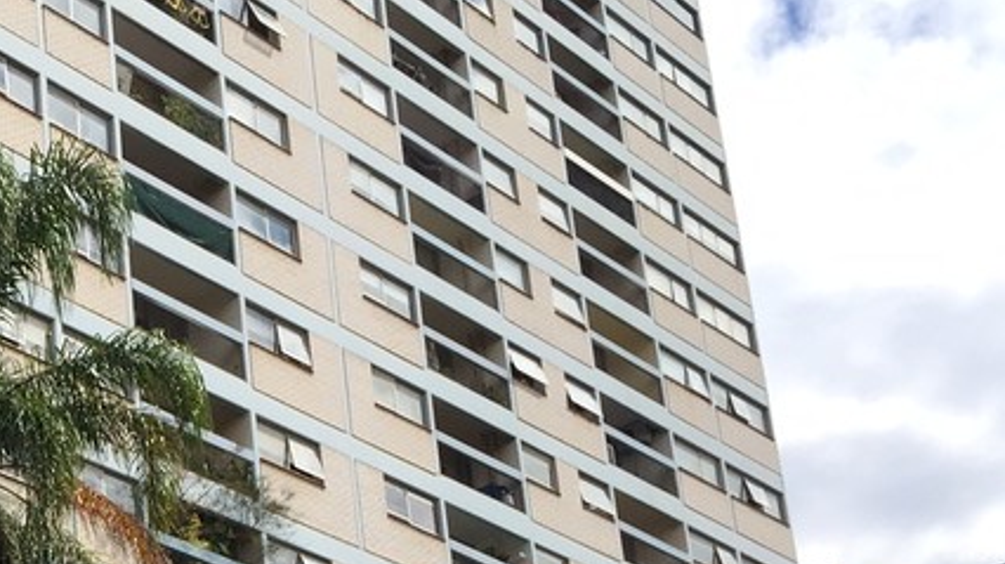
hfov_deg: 25.7
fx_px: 2024
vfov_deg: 14.6
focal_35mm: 76
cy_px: 892
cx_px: -118
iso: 32
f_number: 2.2
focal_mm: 4.15
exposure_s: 1/2475
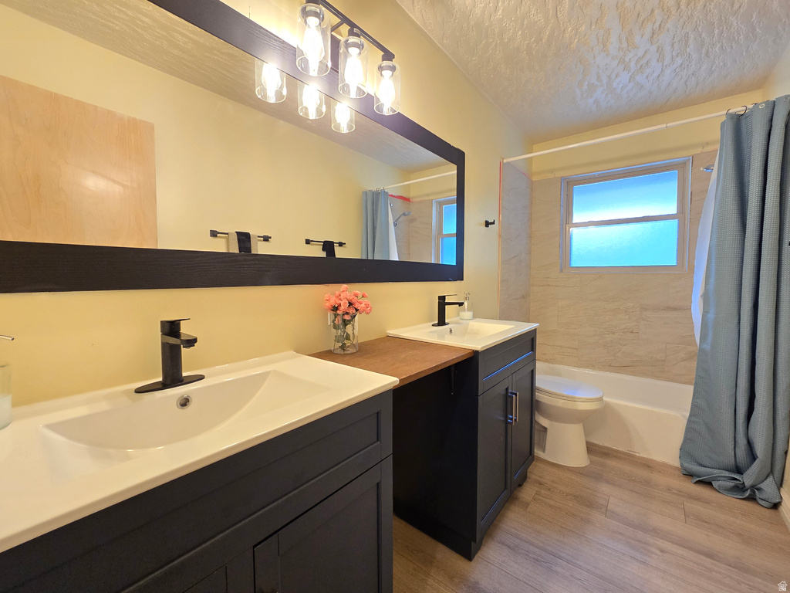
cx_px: 395
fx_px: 297
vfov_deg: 89.9
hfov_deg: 106.2
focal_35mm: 13
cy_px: 296
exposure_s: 1/60
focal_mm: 2.2
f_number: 2.2
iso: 200
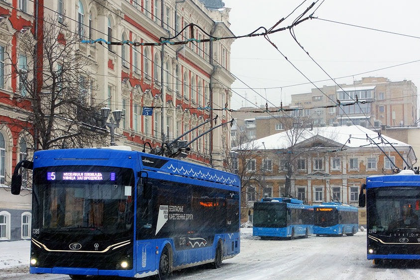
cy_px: 157
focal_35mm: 68
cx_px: 211
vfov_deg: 20.0
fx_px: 793
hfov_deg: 29.6
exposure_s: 1/100
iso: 125
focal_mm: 17.8
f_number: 4.5
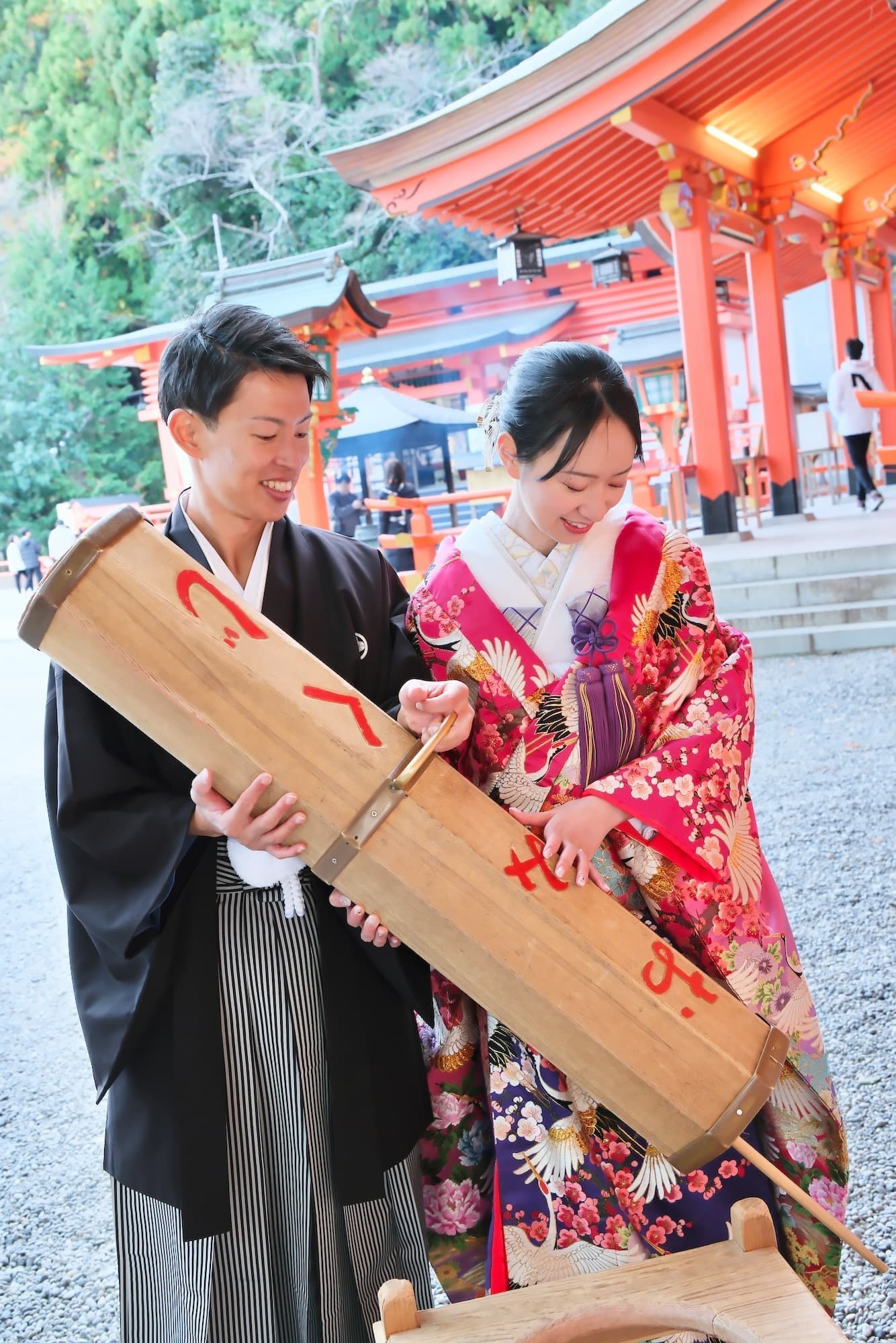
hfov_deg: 34.2
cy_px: 672
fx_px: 1455
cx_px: 448
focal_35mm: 39
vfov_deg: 49.5
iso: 800
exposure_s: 1/50
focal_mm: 26.2
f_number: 4.5
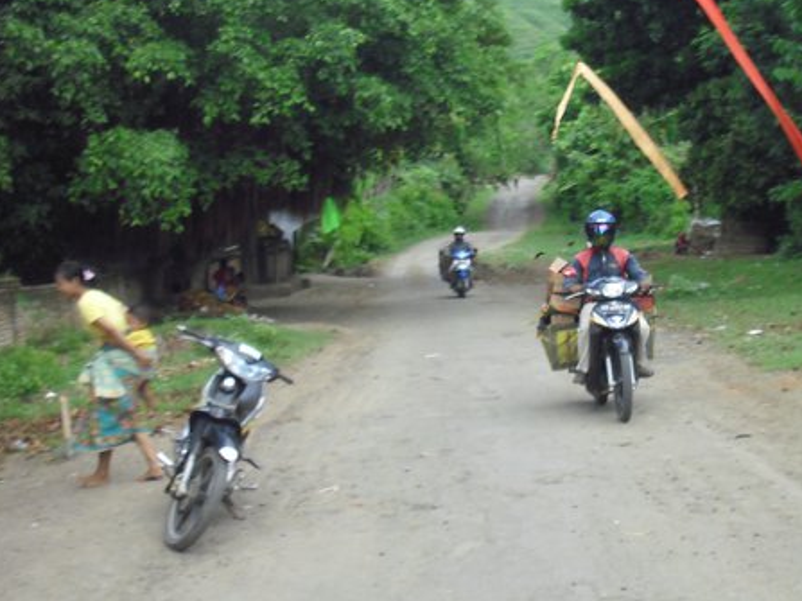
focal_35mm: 68
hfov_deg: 28.4
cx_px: 535
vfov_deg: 21.6
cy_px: 253
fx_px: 1575
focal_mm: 6.2
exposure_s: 1/60
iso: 100
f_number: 8
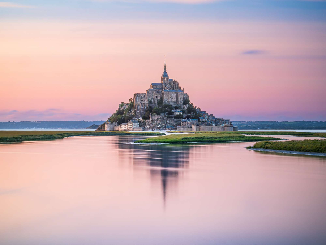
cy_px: 122
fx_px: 979
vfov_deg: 14.2
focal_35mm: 104
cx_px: 163
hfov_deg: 18.9
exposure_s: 40
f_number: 8
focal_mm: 52
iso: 100
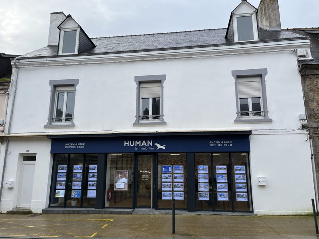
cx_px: 160
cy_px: 120
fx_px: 240
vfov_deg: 53.1
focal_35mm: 26
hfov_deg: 67.3
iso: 50
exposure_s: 1/727
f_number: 1.6
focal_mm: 5.1
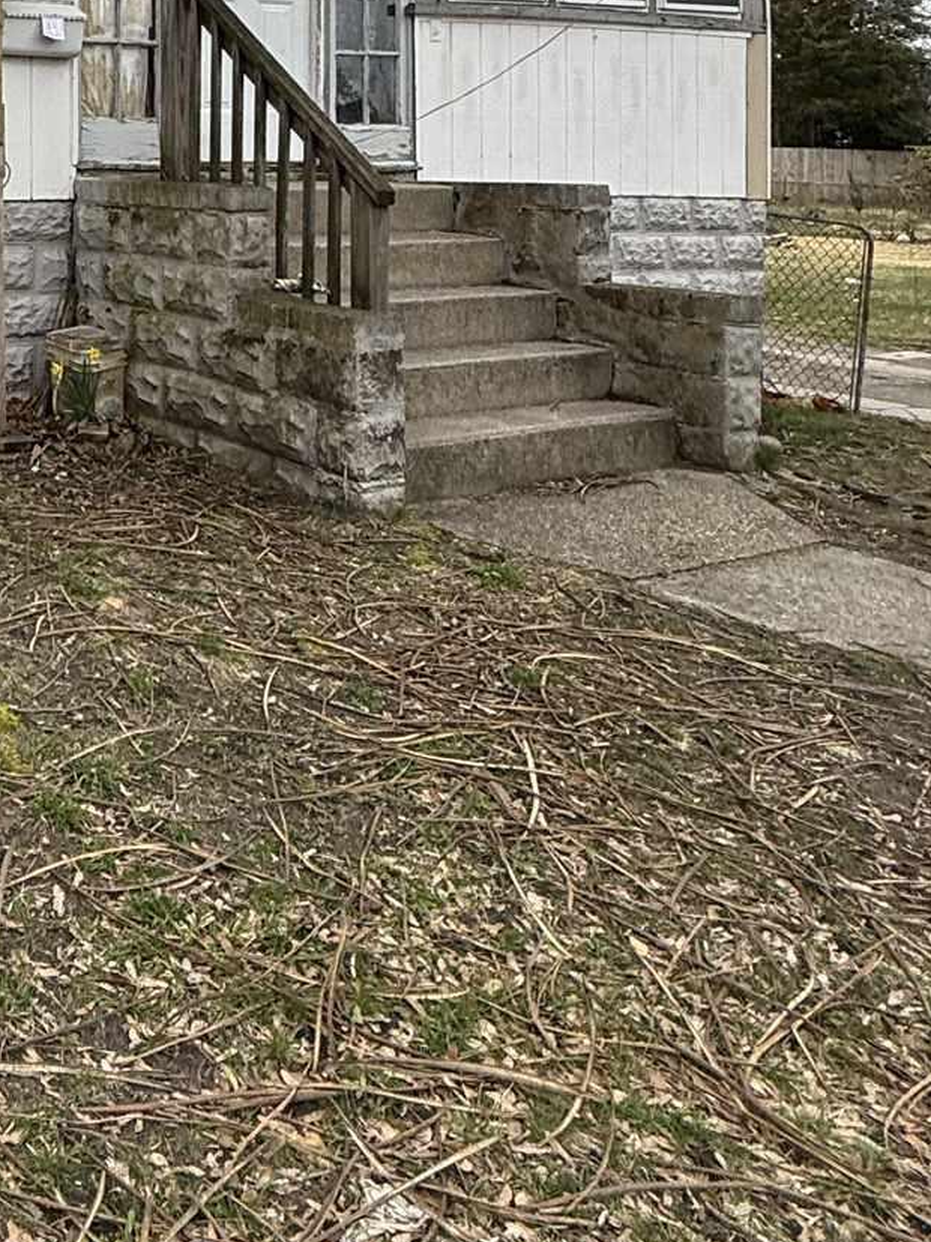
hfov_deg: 30.3
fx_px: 1399
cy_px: 134
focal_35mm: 39
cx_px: -231
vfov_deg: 43.8
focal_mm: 2.22
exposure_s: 1/280
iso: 64
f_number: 2.2
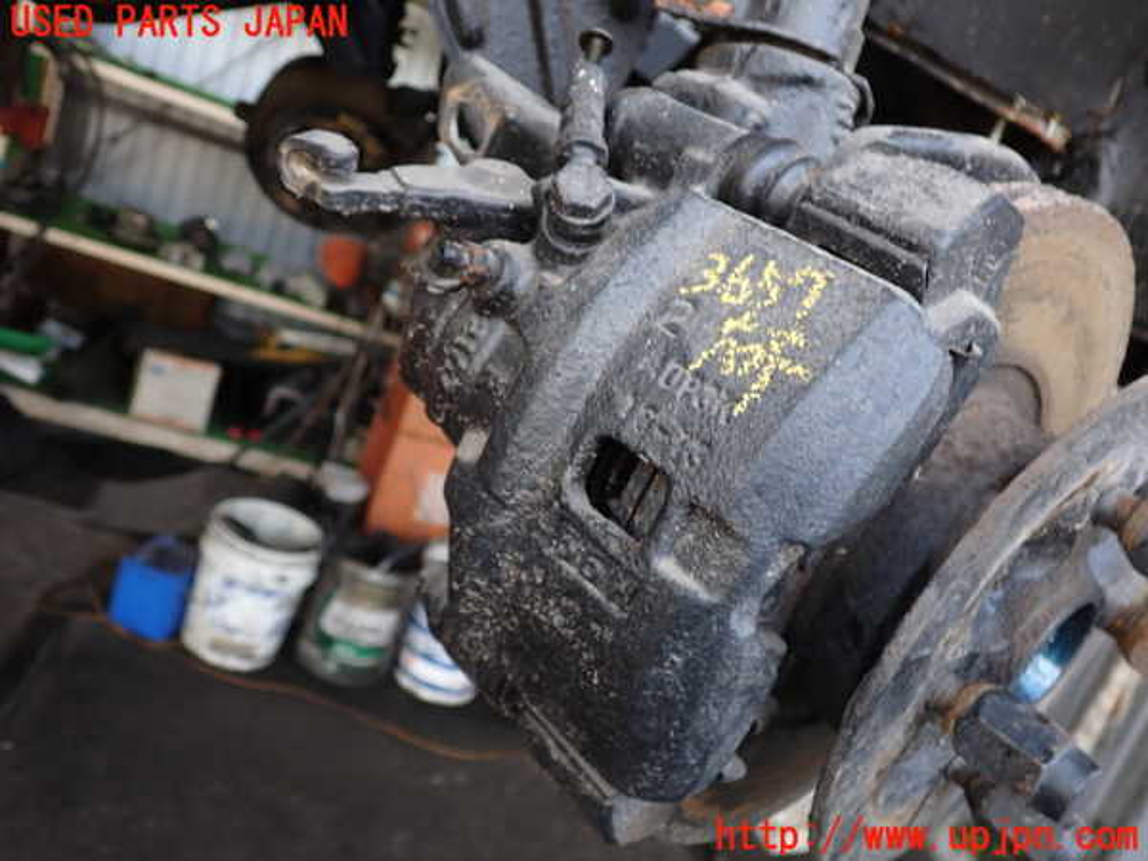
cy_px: 430
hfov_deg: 60.0
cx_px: 574
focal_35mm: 30
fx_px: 995
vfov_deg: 46.8
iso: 100
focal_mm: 5.4
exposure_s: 1/60
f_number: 2.3
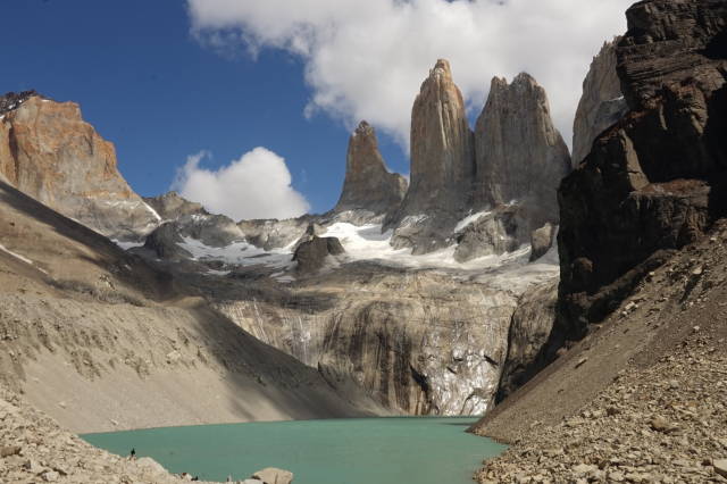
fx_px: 666
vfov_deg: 39.9
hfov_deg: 57.2
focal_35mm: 33
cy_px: 242
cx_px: 364
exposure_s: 1/40
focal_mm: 22
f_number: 25
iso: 64
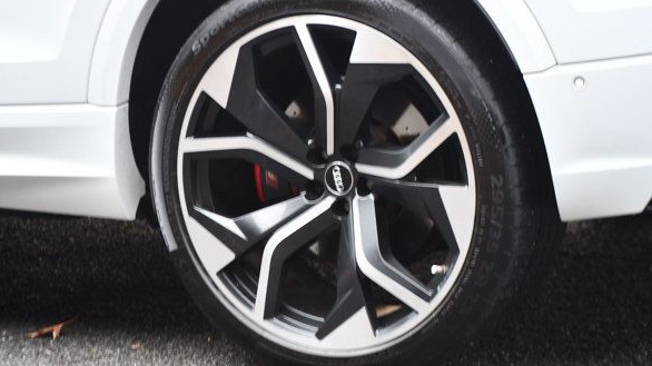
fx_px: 2730
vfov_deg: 7.7
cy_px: 176
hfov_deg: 13.6
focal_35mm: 158
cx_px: 349
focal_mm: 92
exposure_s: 1/125
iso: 1000
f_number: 4.8
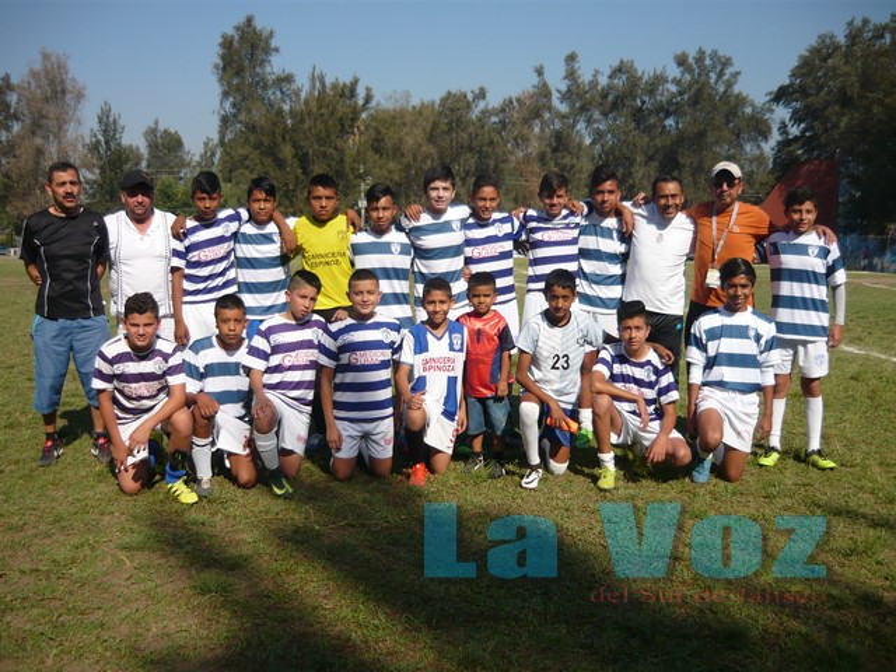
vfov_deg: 42.9
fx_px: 854
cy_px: 336
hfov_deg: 55.4
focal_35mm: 33
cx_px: 448
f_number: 8
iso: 100
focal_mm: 5.5
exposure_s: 1/250
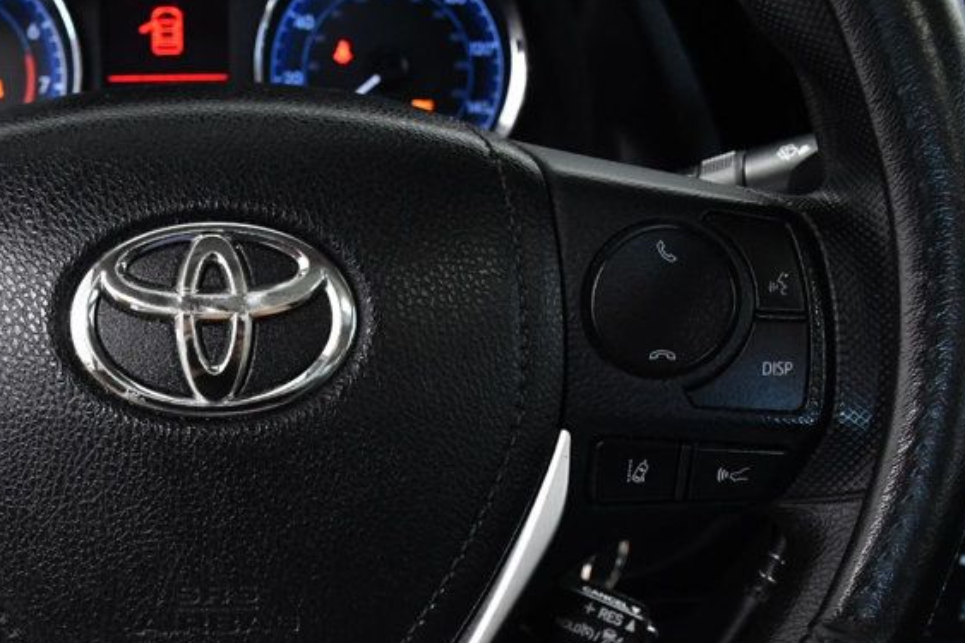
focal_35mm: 60
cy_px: 578
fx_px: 1608
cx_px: 221
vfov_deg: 22.1
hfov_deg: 32.7
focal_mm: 22
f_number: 6.3
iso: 2500
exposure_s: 1/160
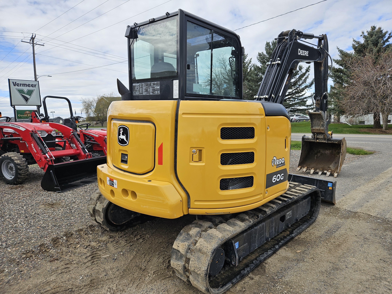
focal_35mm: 23
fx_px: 260
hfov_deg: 73.9
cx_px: 196
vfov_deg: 58.9
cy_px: 147
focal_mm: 5.4
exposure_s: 1/1488
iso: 32
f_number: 1.8
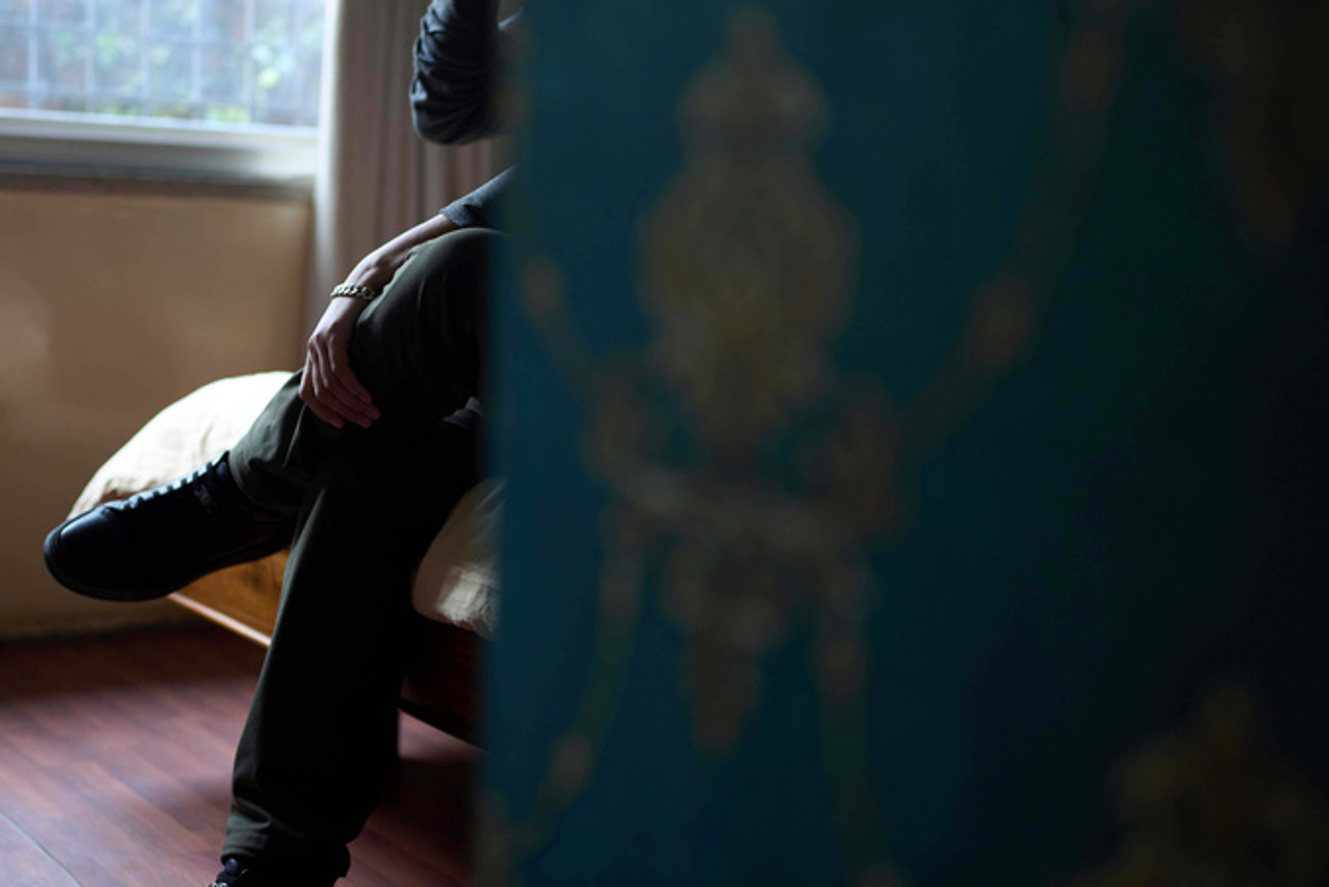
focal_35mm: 53
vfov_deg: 25.5
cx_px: 560
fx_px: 1957
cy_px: 424
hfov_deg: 37.4
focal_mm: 35
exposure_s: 1/40
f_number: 1.4
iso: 250
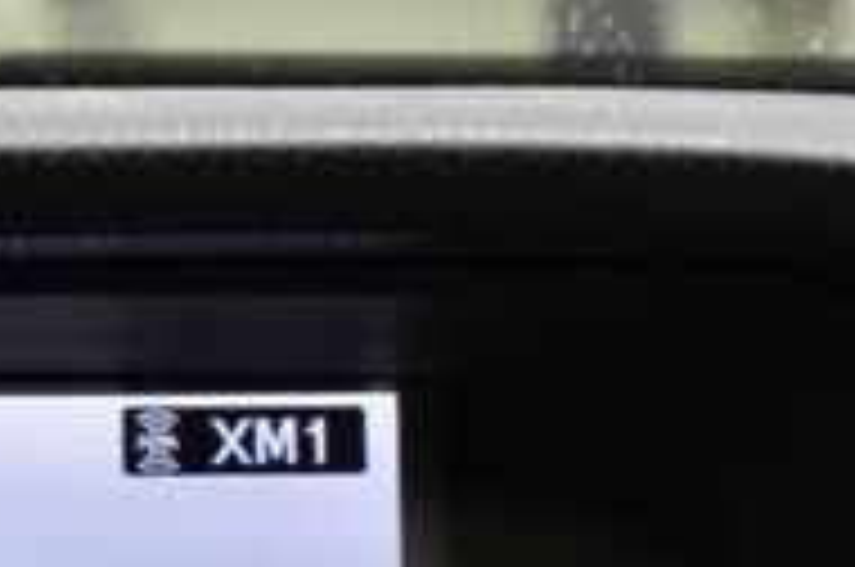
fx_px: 4552
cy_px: 846
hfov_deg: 10.5
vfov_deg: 7.0
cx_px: -288
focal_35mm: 192
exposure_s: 1/25
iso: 400
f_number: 7.1
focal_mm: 38
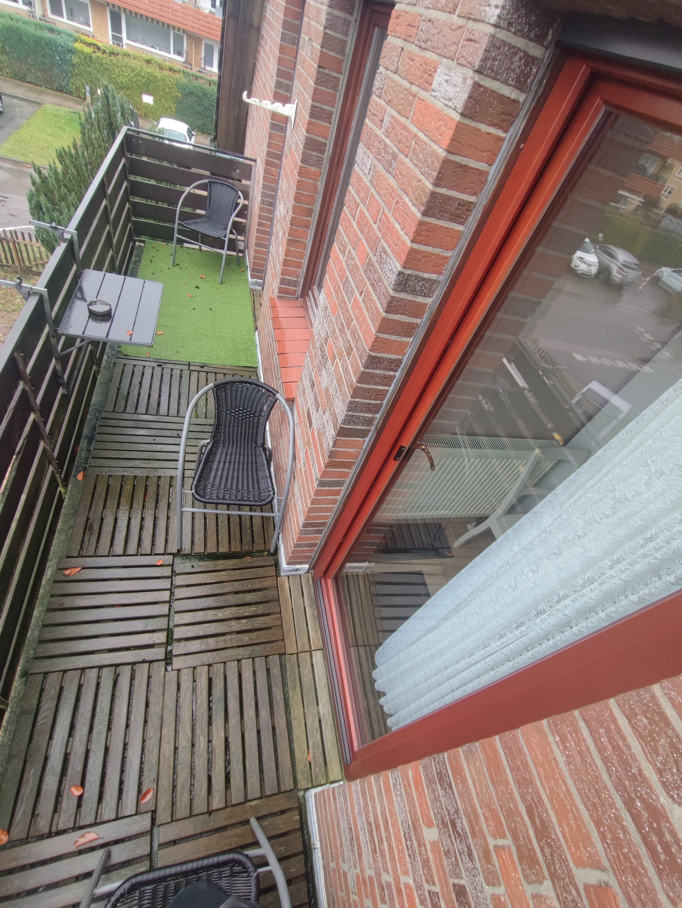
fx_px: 394
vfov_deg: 98.1
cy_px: 454
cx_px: 341
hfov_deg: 81.8
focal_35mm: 15
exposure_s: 1/50
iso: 105
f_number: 2.2
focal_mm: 1.66
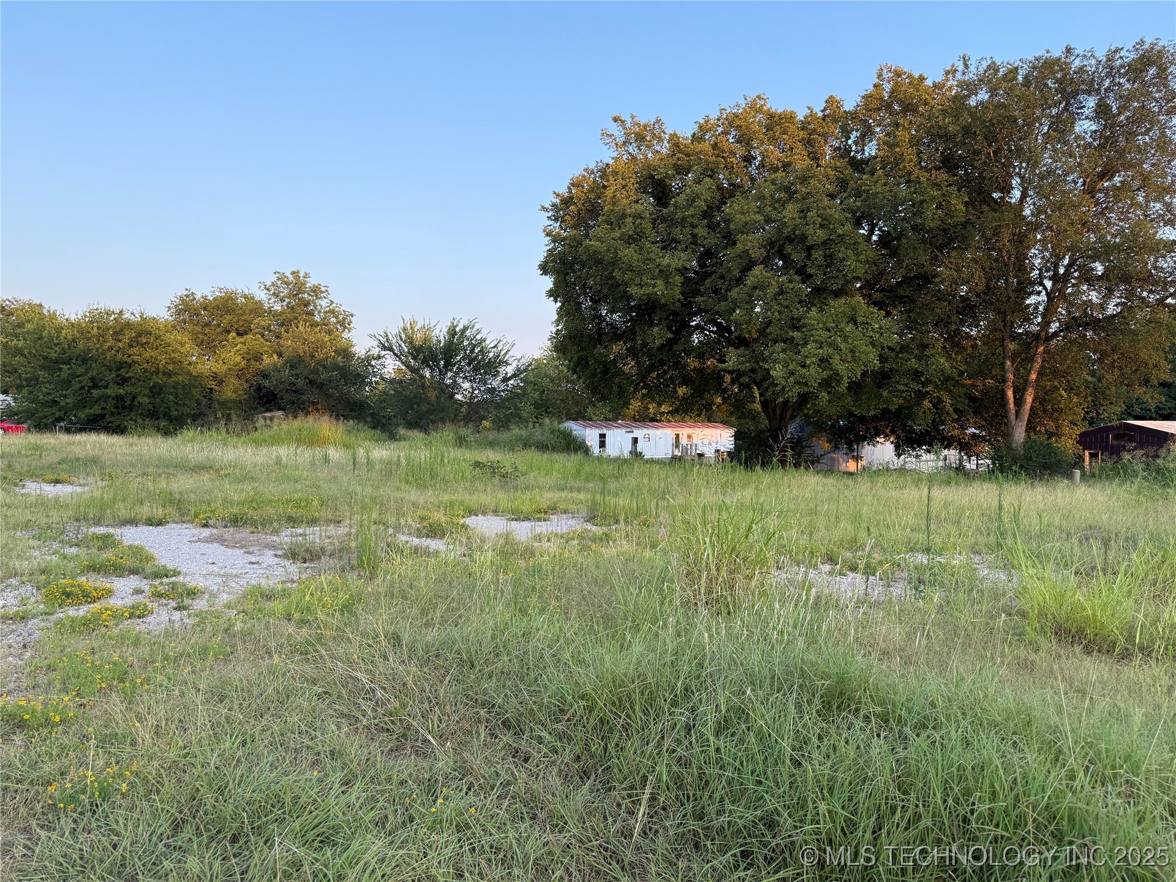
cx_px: 588
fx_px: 815
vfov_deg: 56.8
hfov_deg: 71.6
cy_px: 441
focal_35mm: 24
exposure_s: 1/459
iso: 100
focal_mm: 6.76
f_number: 1.78
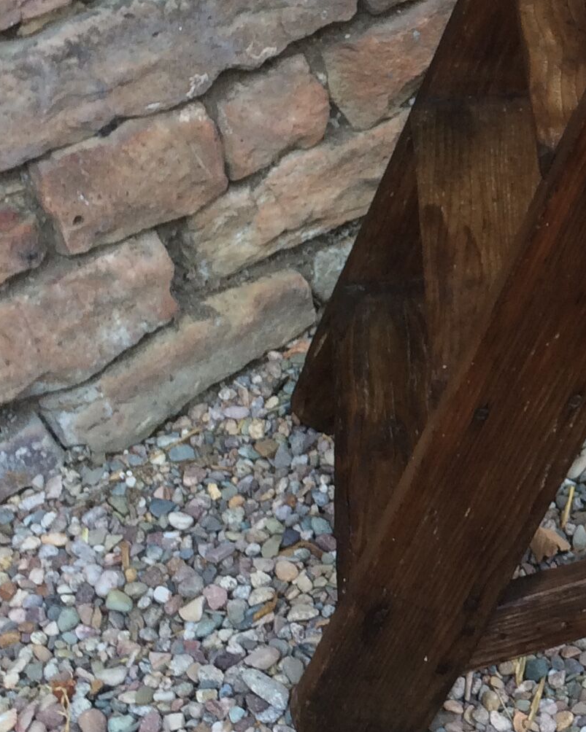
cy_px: 292
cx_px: 854
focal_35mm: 92
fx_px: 1995
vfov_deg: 20.8
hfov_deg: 15.5
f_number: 2.2
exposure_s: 1/167
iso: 32
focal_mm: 4.15
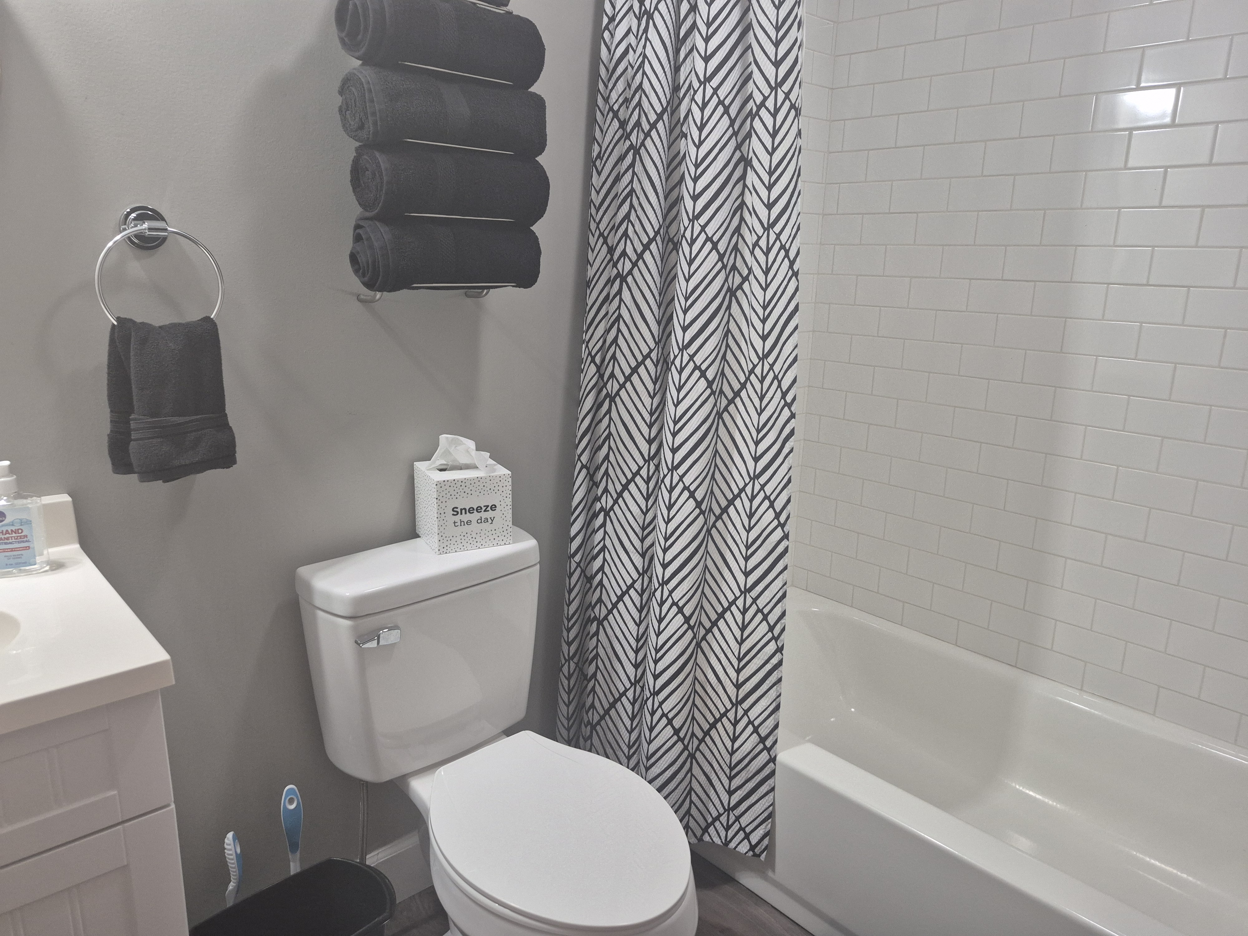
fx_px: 829
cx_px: 624
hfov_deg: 73.9
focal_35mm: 23
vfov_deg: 58.9
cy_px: 468
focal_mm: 5.4
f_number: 1.8
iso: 320
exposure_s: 1/120
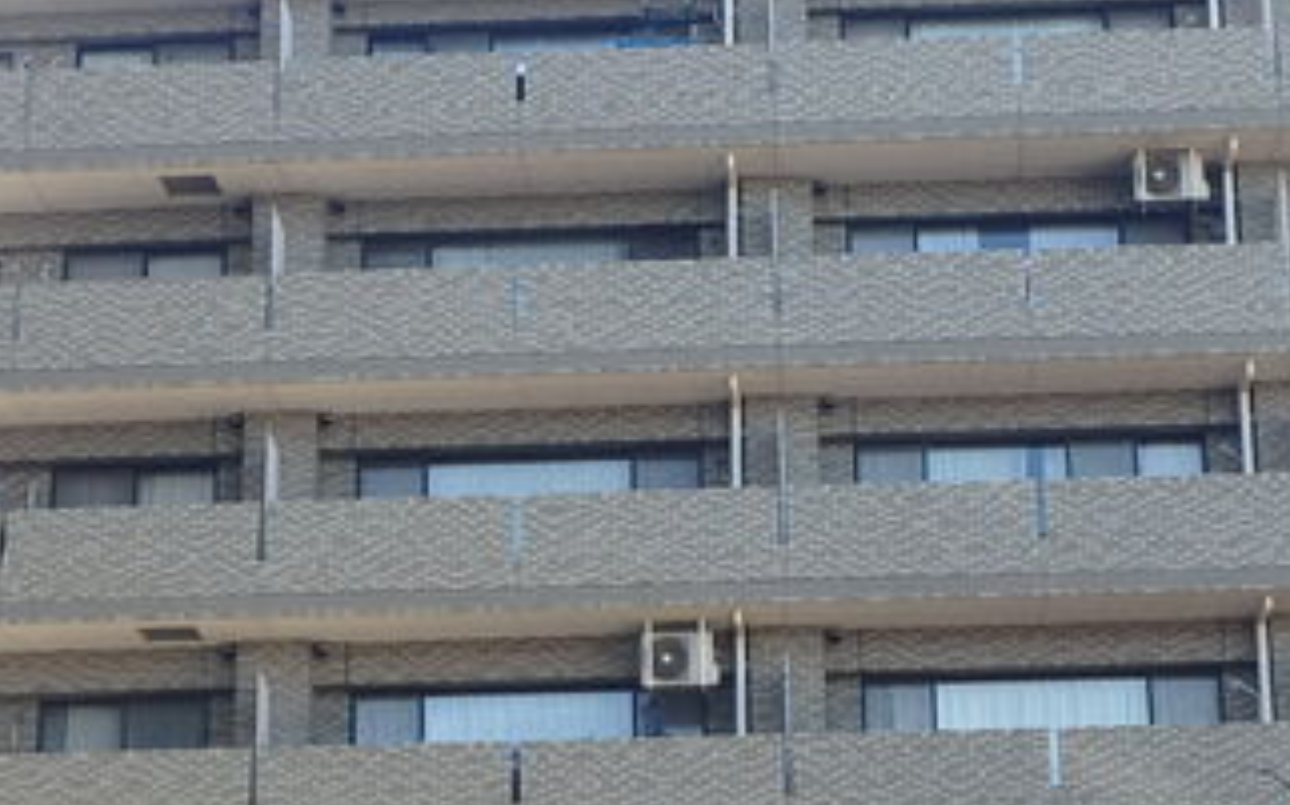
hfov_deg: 24.9
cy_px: 505
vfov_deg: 15.7
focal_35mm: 83
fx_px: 2917
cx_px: 777
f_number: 5.2
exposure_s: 1/100
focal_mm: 7.5
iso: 125
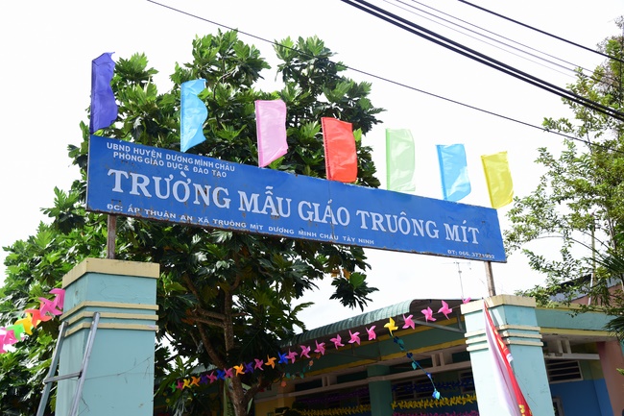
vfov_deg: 35.0
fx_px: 658
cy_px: 208
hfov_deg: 50.7
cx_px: 312
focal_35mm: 38
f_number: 7.1
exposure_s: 1/400
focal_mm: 38
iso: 250
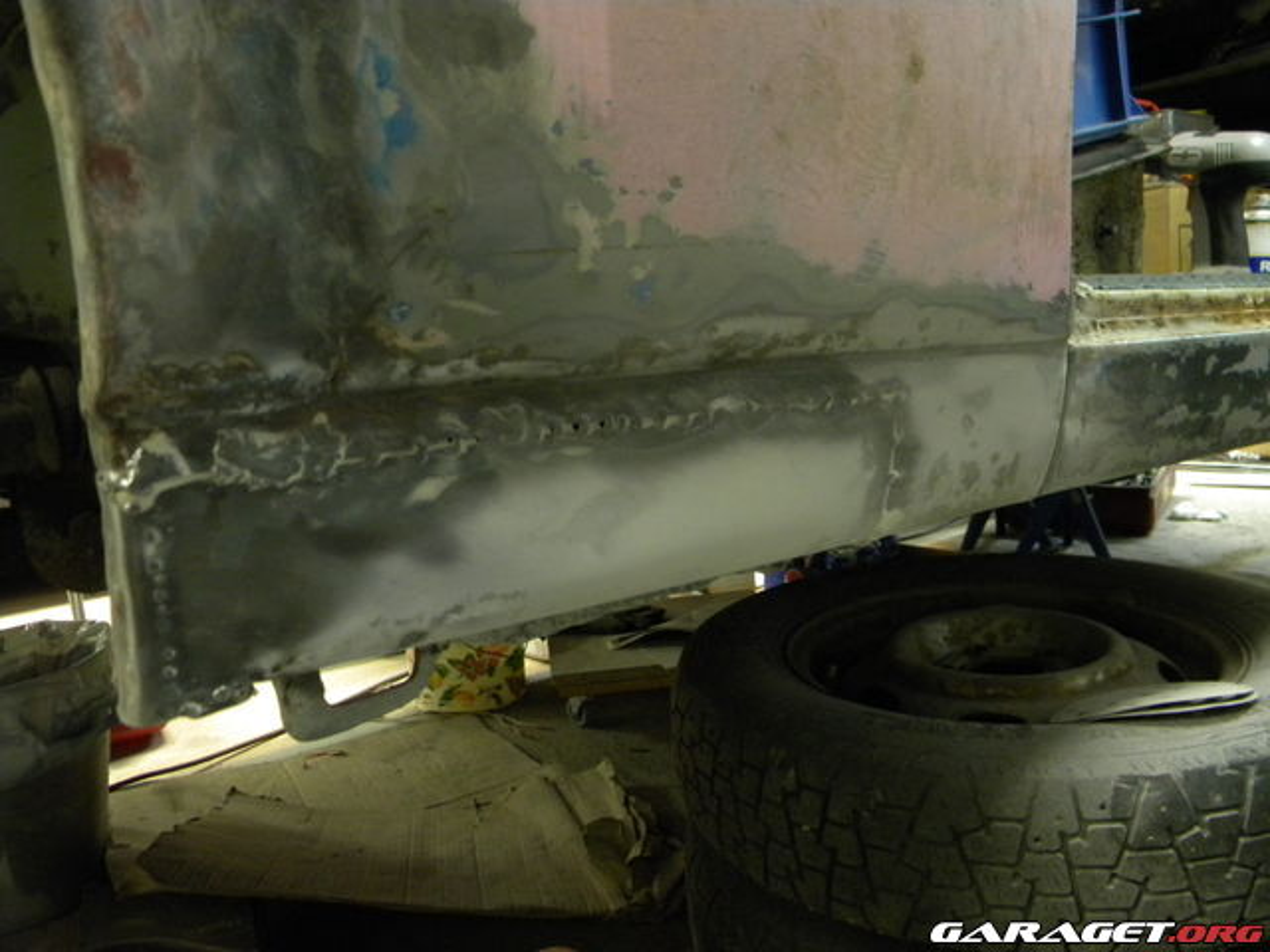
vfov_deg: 49.7
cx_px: 635
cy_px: 476
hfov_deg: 63.4
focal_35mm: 28
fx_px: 1027
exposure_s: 1/9.8
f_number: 3.5
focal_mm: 5
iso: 400
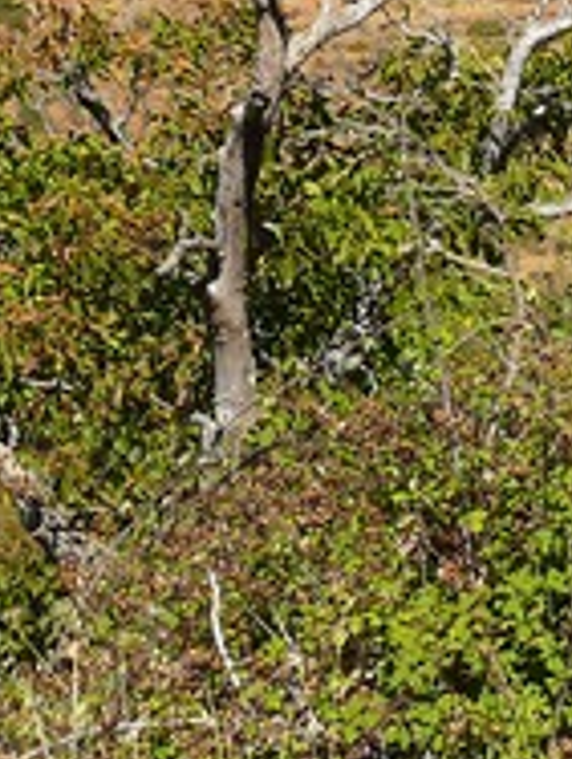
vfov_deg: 9.5
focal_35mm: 208
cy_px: 187
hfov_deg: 7.1
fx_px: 4567
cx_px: 828
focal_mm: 10.9
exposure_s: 1/250
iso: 100
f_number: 4
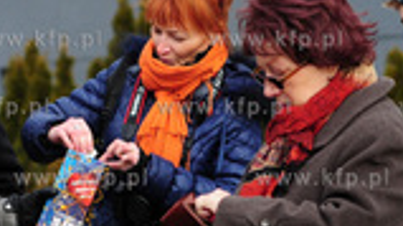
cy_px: 211
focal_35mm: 198
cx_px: 170
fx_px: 2113
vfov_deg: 6.1
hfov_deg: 10.9
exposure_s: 1/500
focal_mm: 50
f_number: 2.8
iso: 250
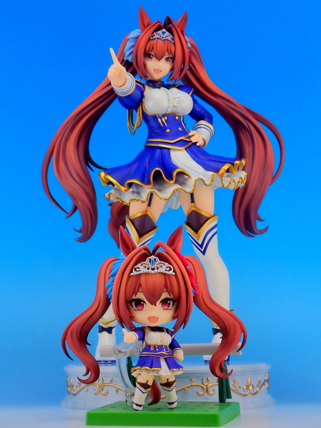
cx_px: 160
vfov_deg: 19.6
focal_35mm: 100
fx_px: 1236
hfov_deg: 14.8
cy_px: 214
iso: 100
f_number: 18
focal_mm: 18
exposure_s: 1/1.3
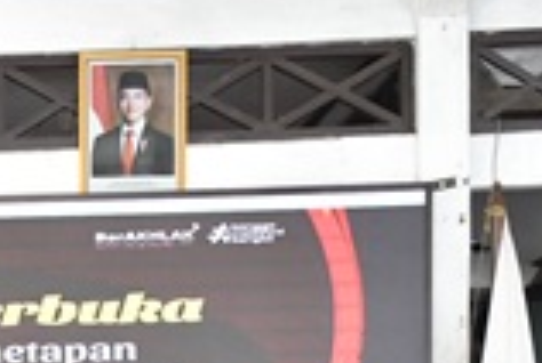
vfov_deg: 8.5
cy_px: 611
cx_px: -189
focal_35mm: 158
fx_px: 2383
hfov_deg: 12.5
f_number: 4.5
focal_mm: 30
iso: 1250
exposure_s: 1/100
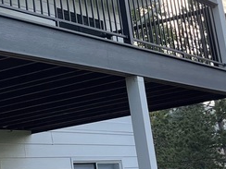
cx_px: 40
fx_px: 712
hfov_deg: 17.9
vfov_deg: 13.4
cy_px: -10
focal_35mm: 109
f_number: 1.6
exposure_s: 1/507
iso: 32
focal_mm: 5.1
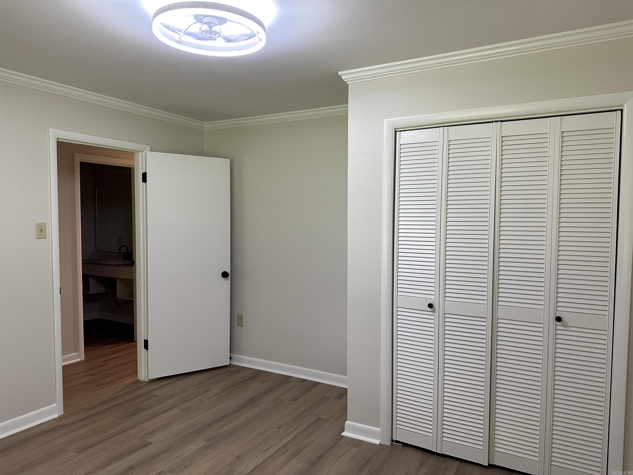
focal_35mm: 24
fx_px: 439
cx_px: 316
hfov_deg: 71.6
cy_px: 238
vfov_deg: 56.8
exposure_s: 1/120
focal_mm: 6.86
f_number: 1.78
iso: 200
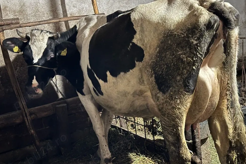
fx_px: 349
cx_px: 122
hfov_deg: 38.9
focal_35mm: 51
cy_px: 91
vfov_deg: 26.5
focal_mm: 6.86
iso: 500
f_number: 1.78
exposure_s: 1/9
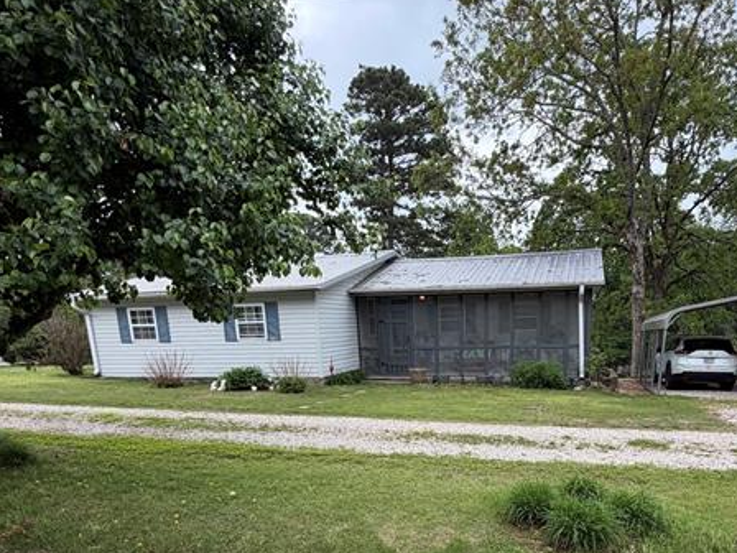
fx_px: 511
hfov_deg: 70.8
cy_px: 454
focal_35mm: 24
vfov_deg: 52.6
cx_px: 444
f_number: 2.2
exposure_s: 1/340
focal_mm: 2.22
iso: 50
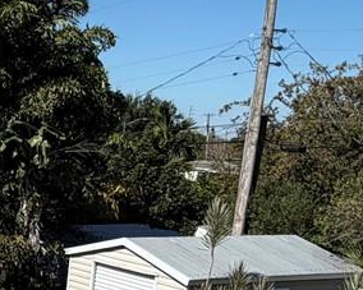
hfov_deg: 22.4
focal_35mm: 77
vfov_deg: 18.7
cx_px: -98
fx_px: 827
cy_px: 363
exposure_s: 1/1259
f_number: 2.2
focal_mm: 2.22
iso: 20
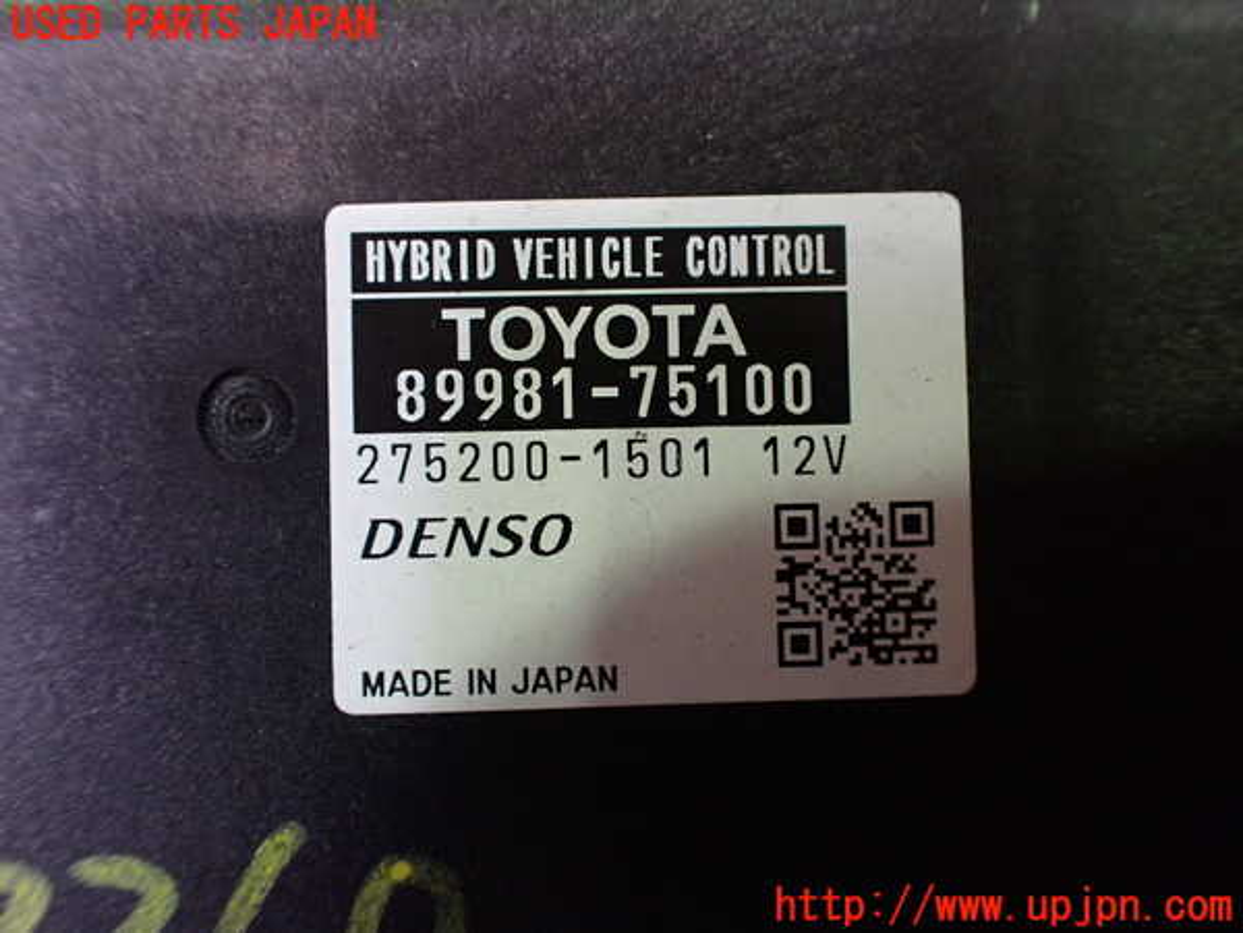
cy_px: 466
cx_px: 622
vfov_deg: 46.8
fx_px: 1077
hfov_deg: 60.0
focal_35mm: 30
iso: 800
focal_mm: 5.4
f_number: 2.3
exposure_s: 1/60
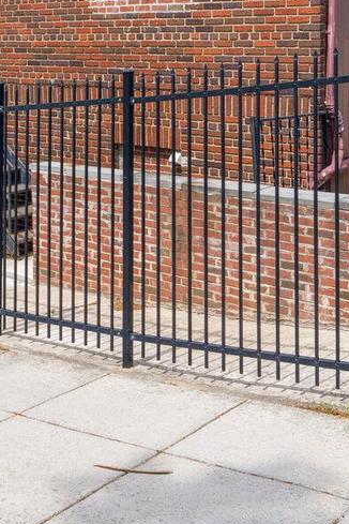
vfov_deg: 32.9
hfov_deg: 23.0
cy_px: 47
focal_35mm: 57
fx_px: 836
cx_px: 34
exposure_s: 1/500
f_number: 8
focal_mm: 19.5
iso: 200
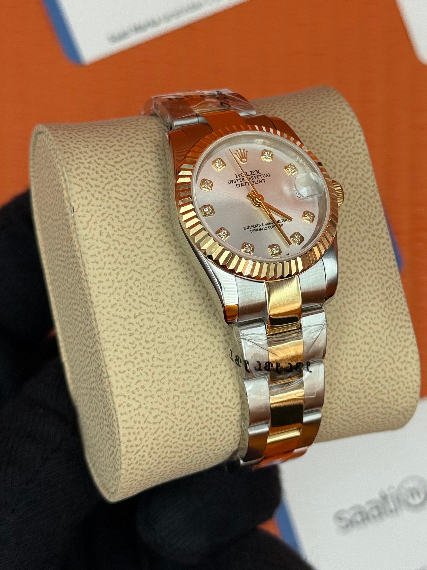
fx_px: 1086
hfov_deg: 22.2
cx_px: 241
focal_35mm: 66
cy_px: 258
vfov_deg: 29.4
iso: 64
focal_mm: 6.76
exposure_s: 1/875
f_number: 1.78
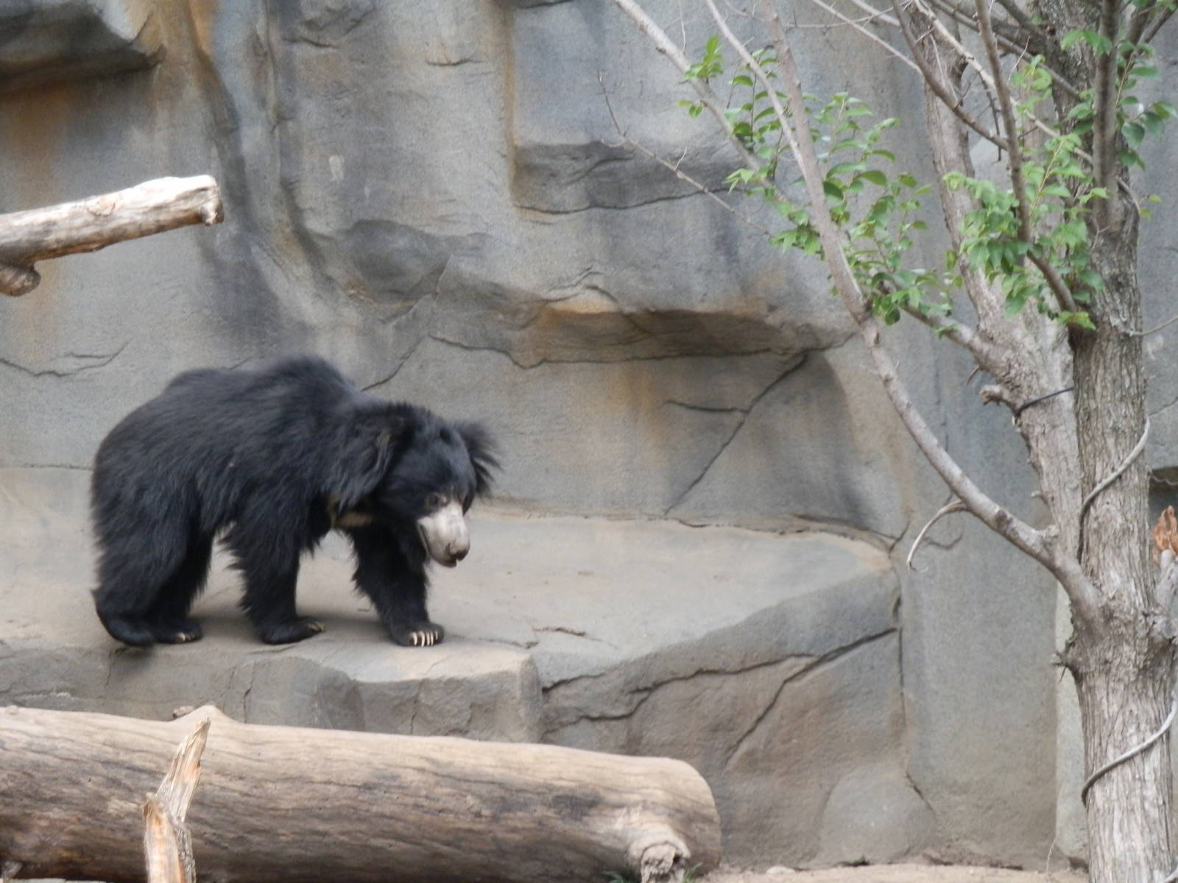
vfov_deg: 6.4
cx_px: 589
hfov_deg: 8.5
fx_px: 7929
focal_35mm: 233
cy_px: 442
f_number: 4.7
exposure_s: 1/160
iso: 200
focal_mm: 41.73
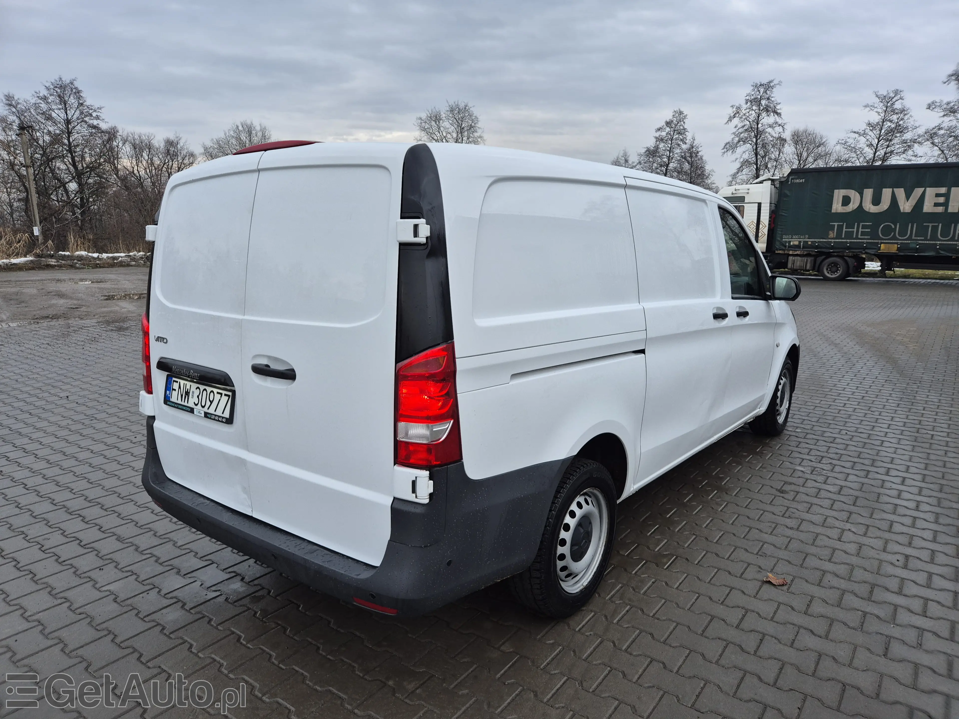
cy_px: 360
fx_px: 637
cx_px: 480
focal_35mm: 23
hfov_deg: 73.9
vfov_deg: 58.9
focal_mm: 5.4
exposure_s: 1/180
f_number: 1.8
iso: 200
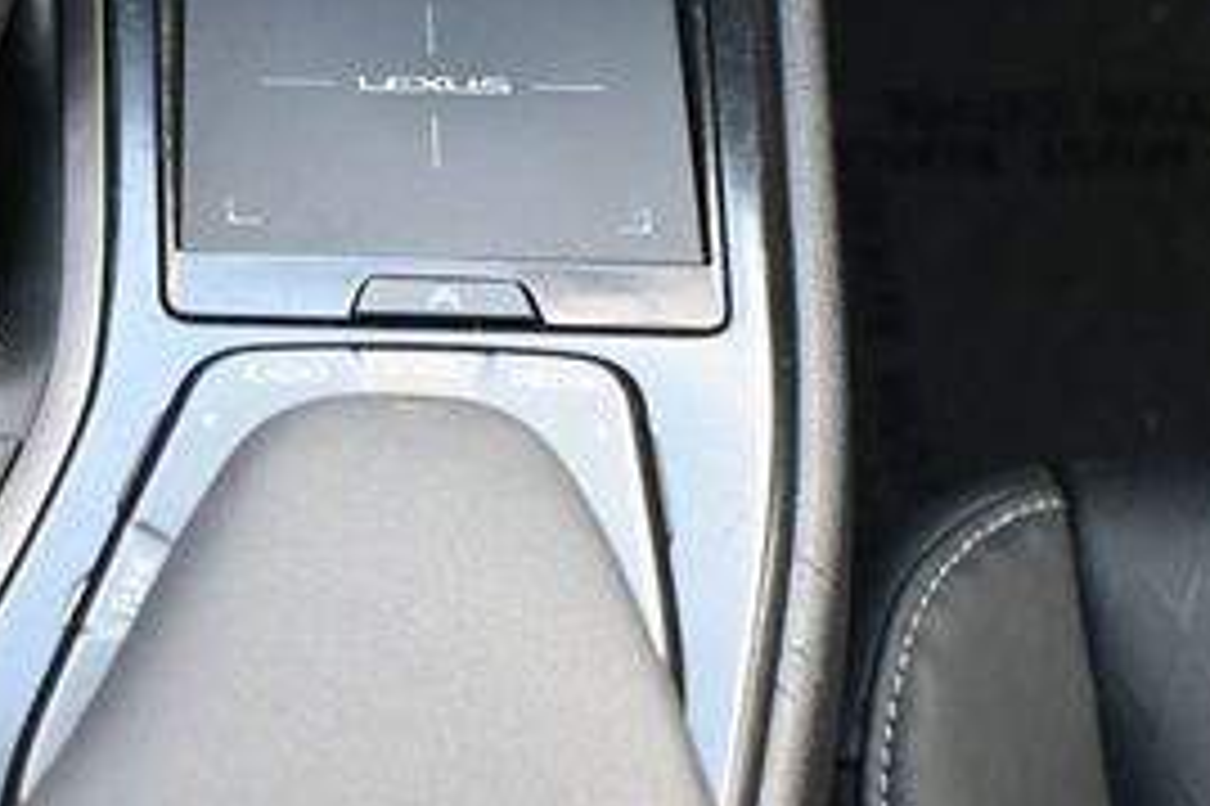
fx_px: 3654
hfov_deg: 18.5
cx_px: 126
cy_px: 117
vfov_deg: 12.5
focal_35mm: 109
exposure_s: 1/125
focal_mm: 30.5
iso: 1400
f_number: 4.8
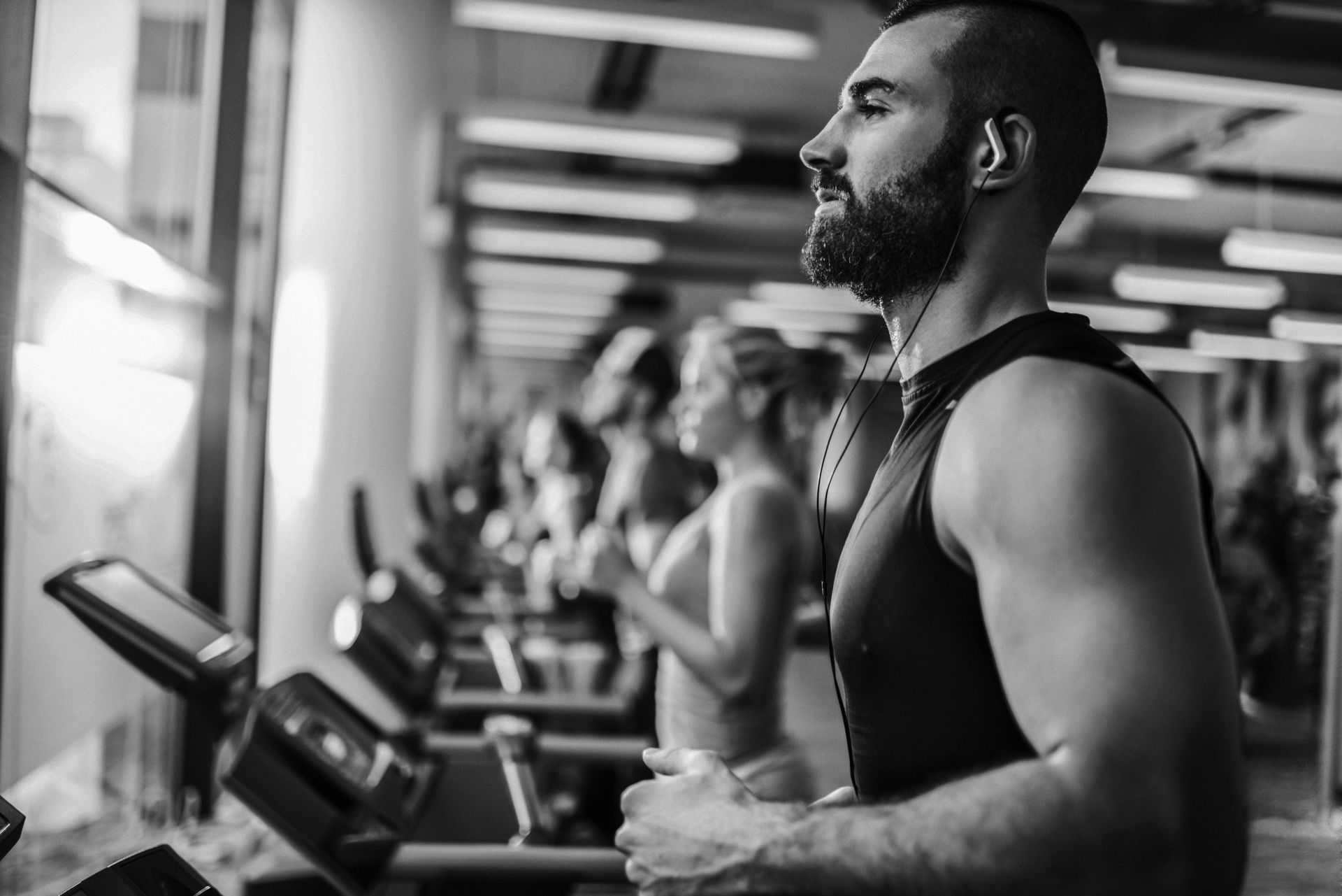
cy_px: 448
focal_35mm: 35
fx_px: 1305
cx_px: 671
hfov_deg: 54.4
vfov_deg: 37.9
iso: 320
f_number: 1.4
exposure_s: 1/800
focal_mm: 35
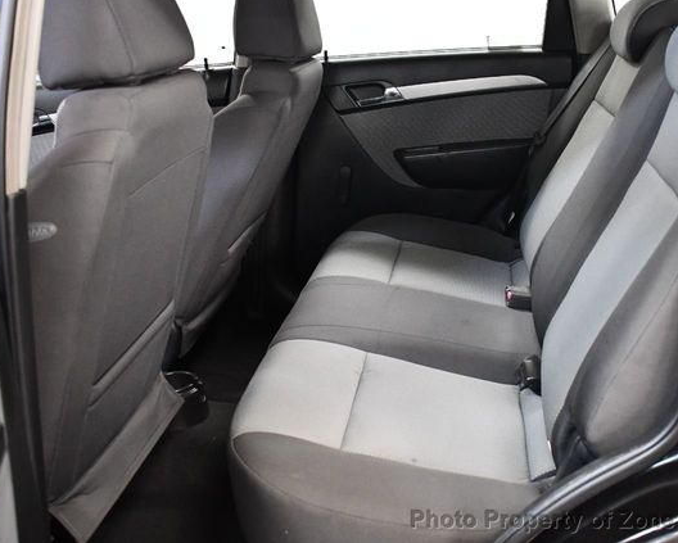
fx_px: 823
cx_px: 392
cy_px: 269
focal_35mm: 41
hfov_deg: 44.6
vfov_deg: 36.5
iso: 3200
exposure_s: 1/125
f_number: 3.5
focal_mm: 18
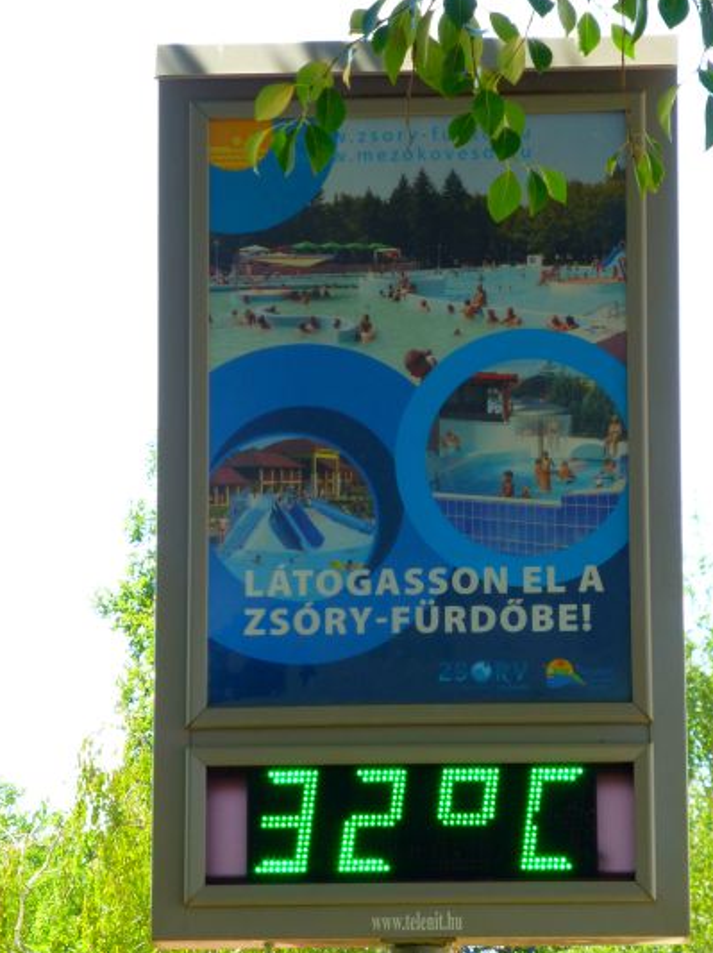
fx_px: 4949
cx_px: 398
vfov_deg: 11.0
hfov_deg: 8.2
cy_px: 508
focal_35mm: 180
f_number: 5.4
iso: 100
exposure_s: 1/80
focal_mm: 25.9
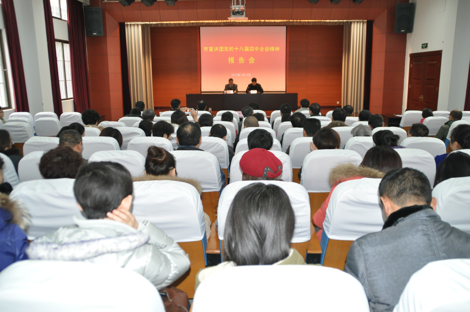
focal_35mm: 27
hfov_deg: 67.4
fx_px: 352
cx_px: 235
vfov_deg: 47.8
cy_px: 156
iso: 800
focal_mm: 18
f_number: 3.5
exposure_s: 1/60
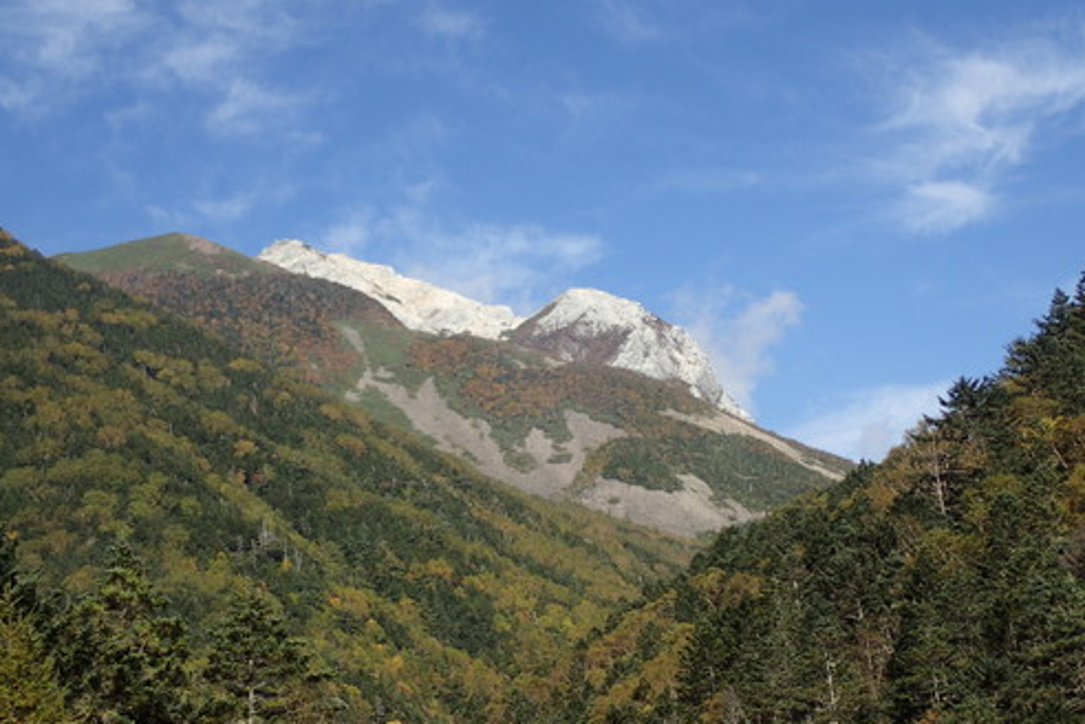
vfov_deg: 18.4
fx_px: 2230
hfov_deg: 27.3
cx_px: 545
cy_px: 387
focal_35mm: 74
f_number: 5.6
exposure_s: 1/320
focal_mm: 12.6
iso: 100
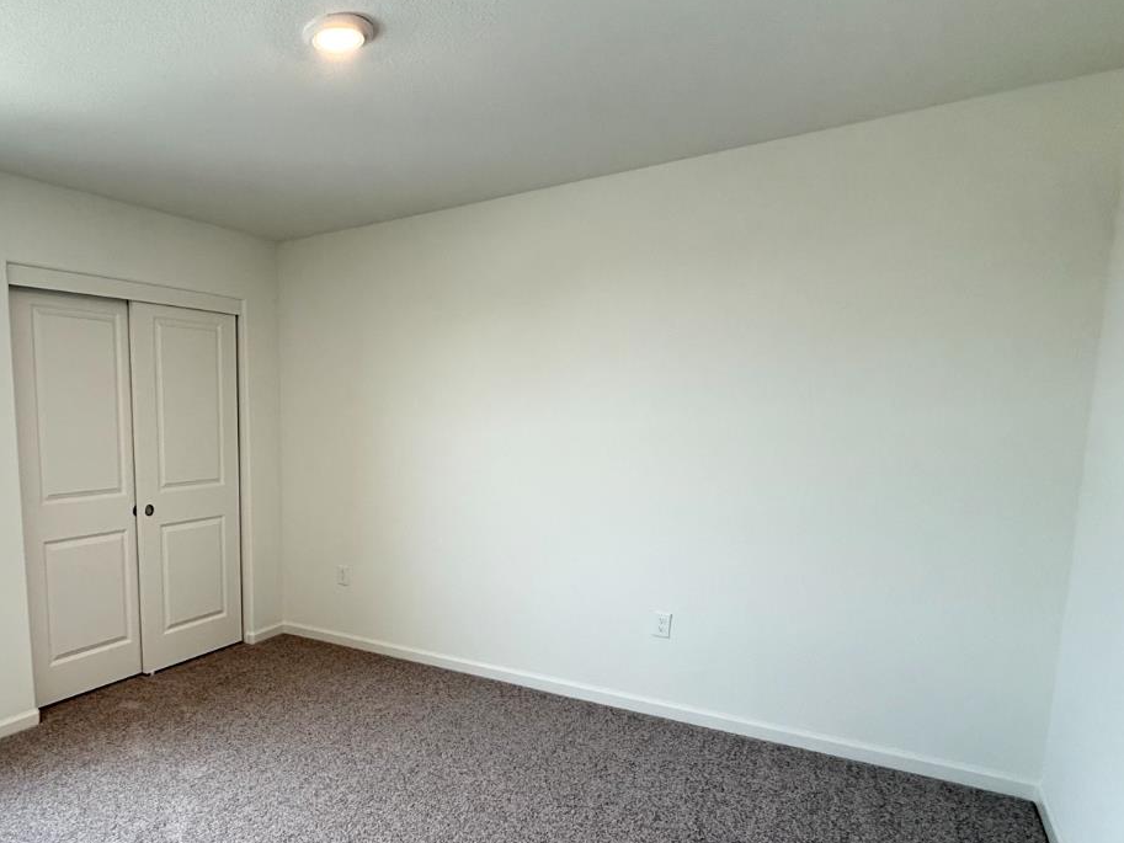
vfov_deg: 58.3
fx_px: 747
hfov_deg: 69.4
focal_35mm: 23
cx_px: 292
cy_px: 519
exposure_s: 1/120
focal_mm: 2.22
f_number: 2.2
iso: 125
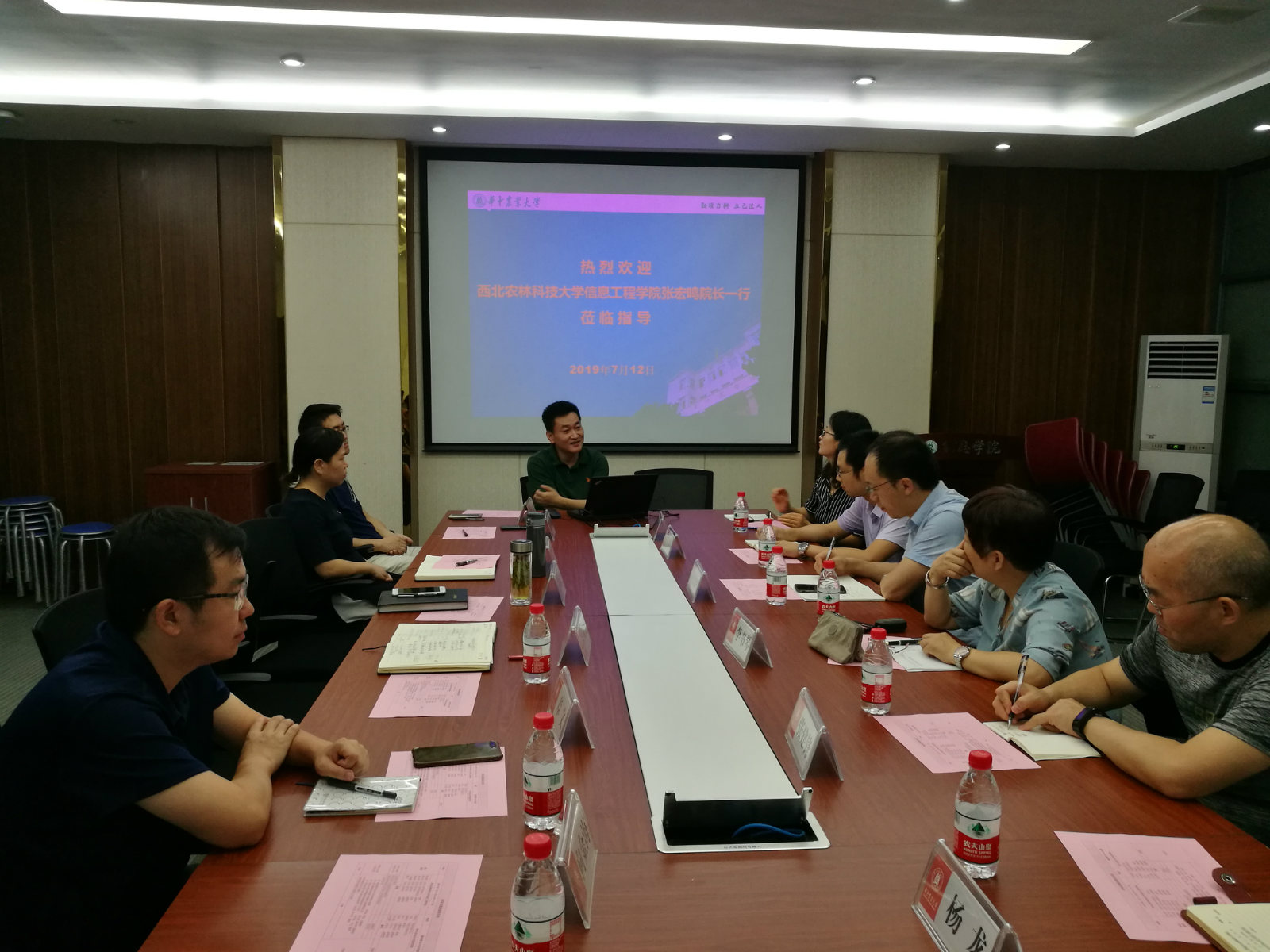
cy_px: 476
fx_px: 991
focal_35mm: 27
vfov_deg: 51.4
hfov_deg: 65.3
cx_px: 635
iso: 200
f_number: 2.2
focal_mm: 4.5
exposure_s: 1/50
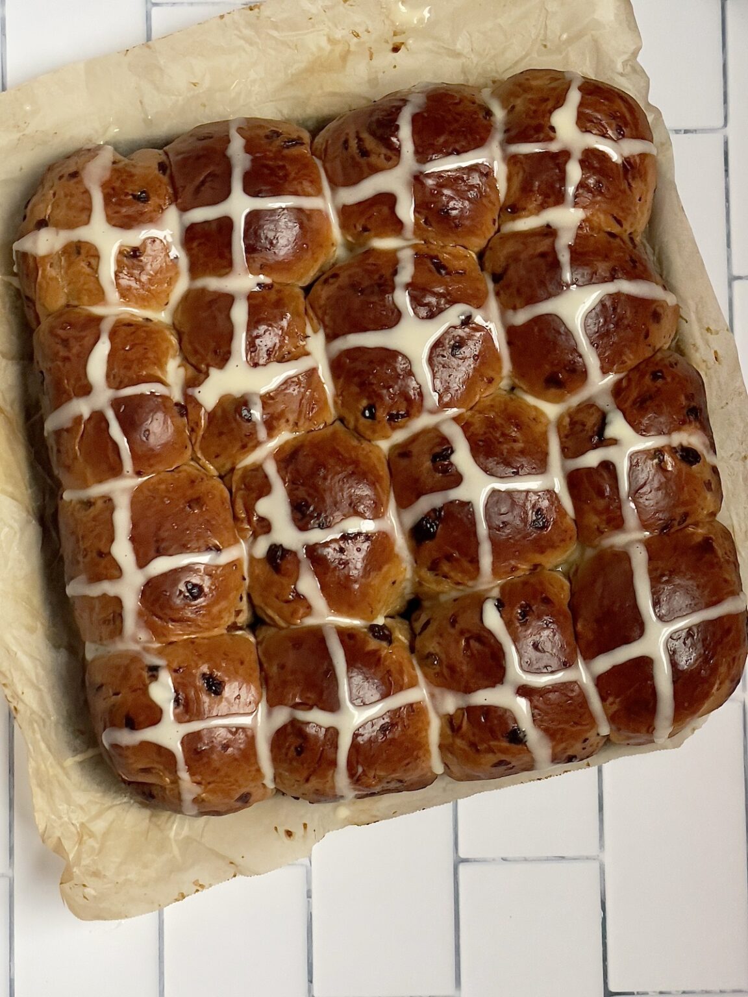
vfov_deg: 36.8
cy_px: 498
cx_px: 374
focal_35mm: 52
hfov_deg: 28.0
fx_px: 1498
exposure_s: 1/60
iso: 800
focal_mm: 6
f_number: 2
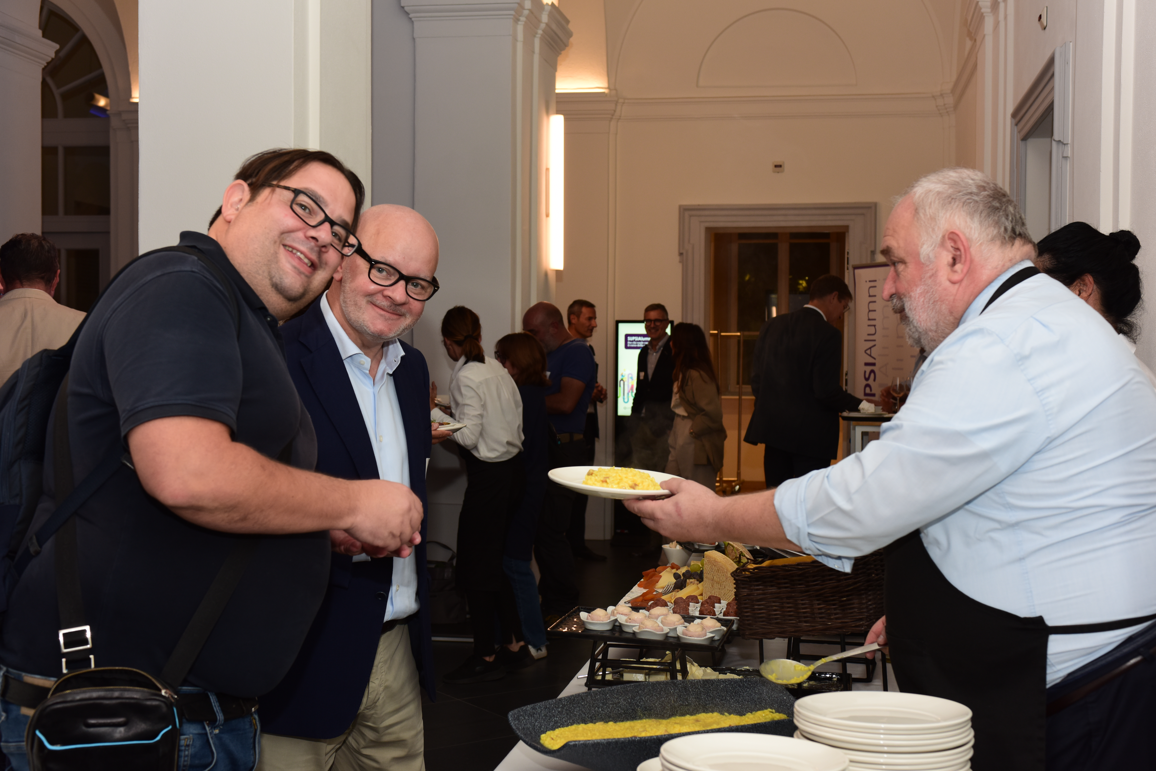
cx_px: 578
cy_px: 386
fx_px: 1799
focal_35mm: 56
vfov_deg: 24.2
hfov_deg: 35.6
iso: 500
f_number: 6.3
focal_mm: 56
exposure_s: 1/60
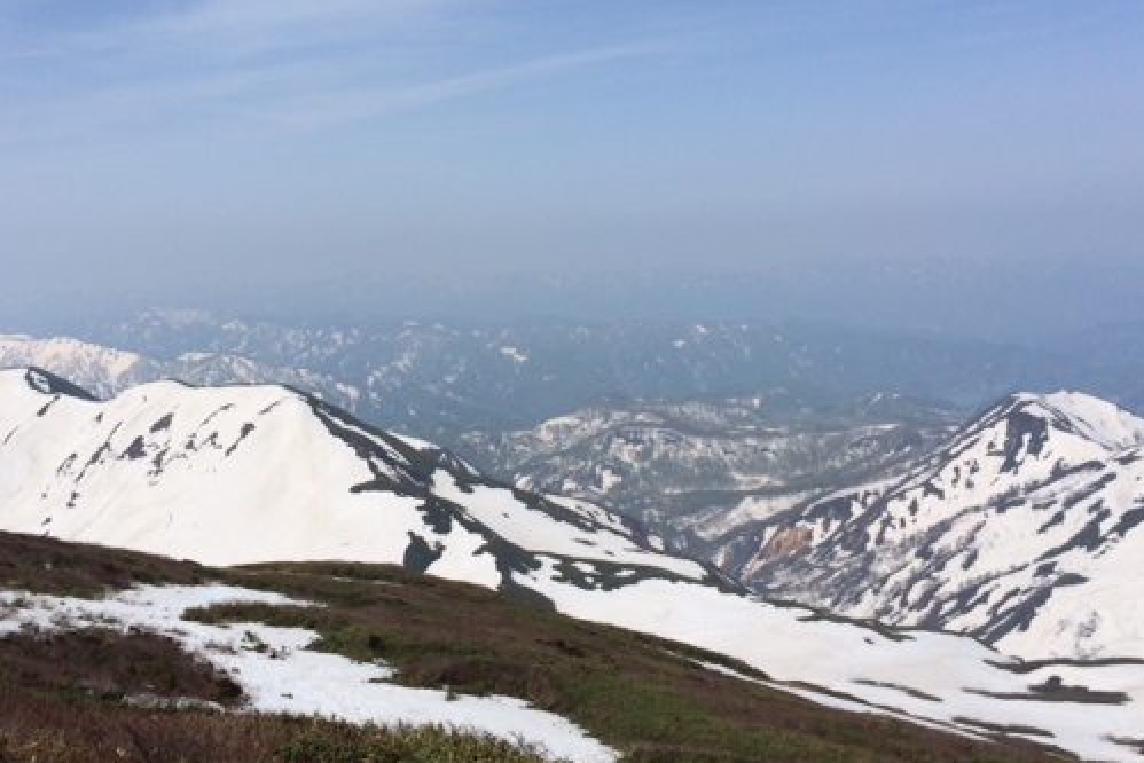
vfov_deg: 33.4
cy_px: 362
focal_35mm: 40
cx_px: 495
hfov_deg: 48.3
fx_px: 1271
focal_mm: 4.12
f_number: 2.2
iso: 40
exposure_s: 1/5128
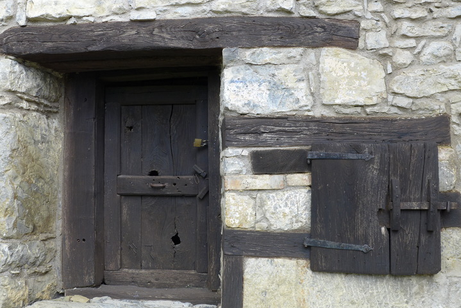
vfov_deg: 36.0
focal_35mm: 37
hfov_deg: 51.9
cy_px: 154
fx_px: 474
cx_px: 230
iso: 80
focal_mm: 7.3
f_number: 2.8
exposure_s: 1/200
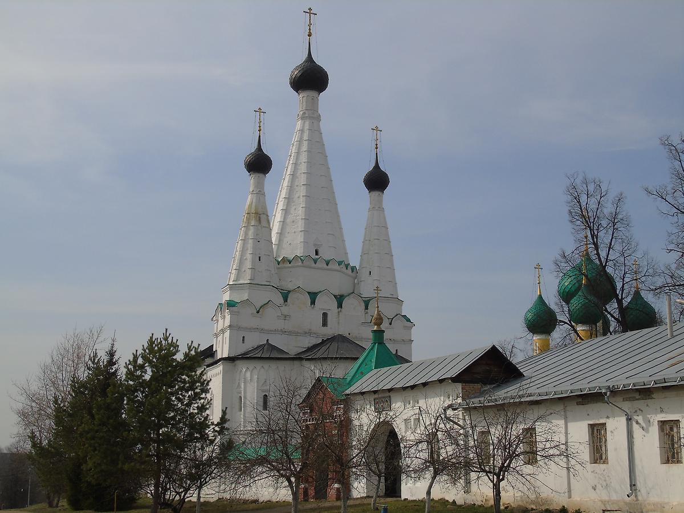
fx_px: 909
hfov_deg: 41.2
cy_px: 256
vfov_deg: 31.5
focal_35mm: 46
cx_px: 342
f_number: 4.5
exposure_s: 1/1000
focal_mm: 8.2
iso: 80
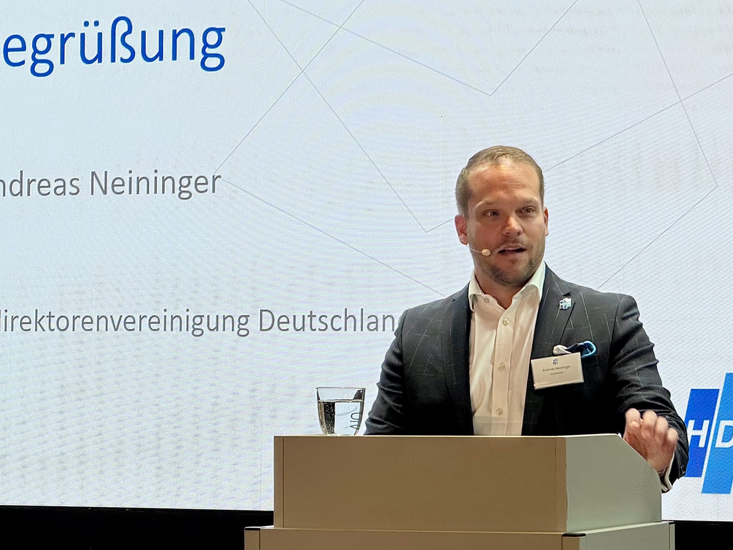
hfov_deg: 13.0
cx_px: 524
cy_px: 359
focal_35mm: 151
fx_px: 3198
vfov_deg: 9.8
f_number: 2.8
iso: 50
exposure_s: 1/100
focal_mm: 16.89
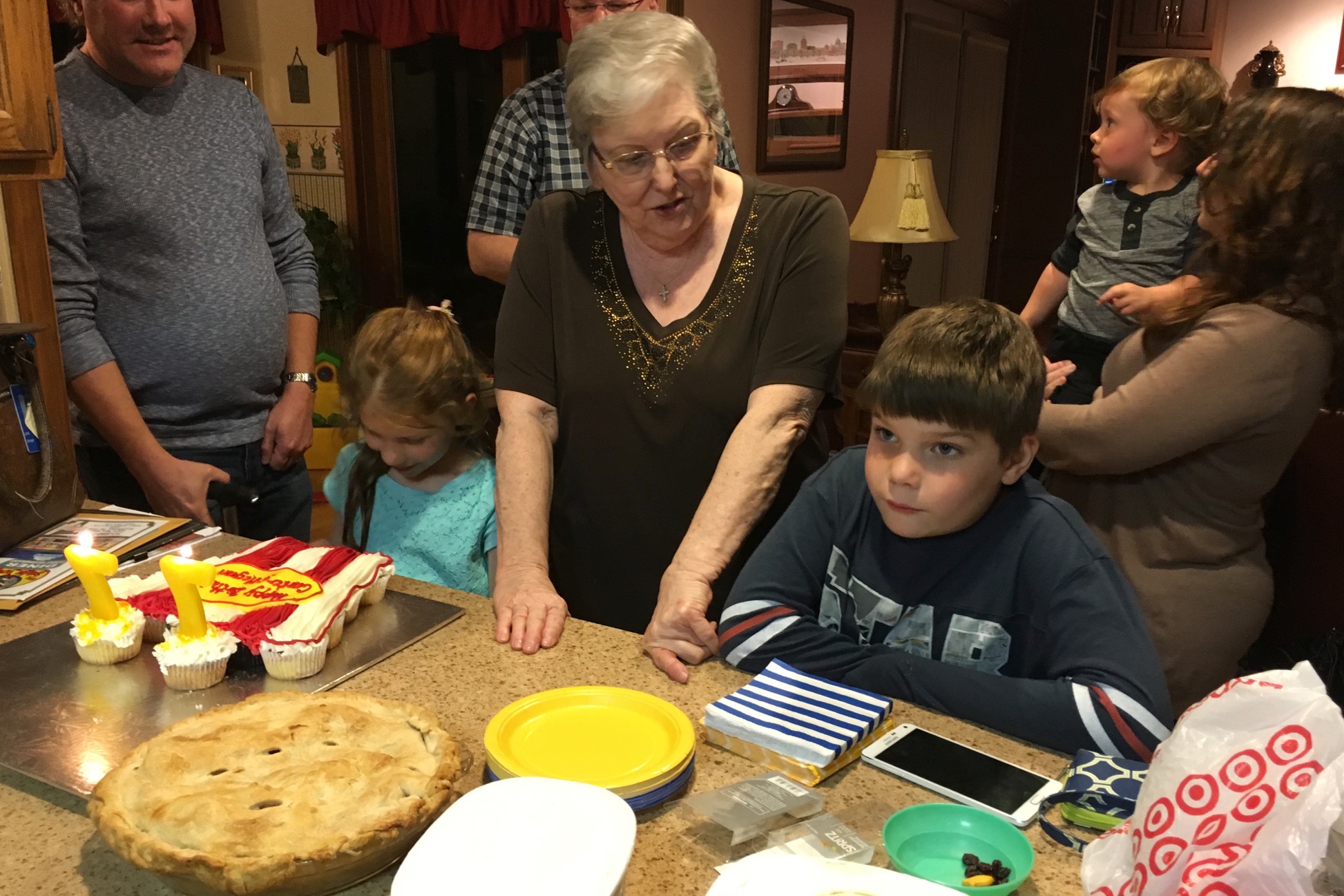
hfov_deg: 60.3
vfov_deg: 42.3
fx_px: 1157
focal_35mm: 31
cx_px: 657
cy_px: 486
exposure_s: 1/17
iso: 200
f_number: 2.2
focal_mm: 4.15
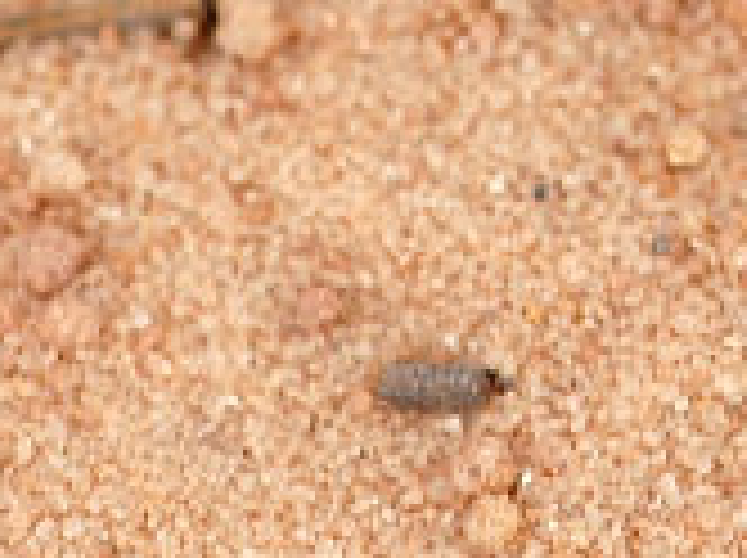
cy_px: -634
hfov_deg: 1.7
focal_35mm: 1172
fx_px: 25255
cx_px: 1584
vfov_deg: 1.3
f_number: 5.6
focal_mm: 150
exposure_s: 1/250
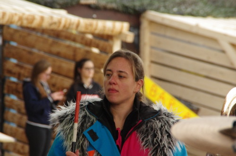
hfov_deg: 6.9
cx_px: 118
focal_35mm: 300
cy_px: 78
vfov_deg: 4.6
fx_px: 1962
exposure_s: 1/250
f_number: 8
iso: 3200
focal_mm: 200
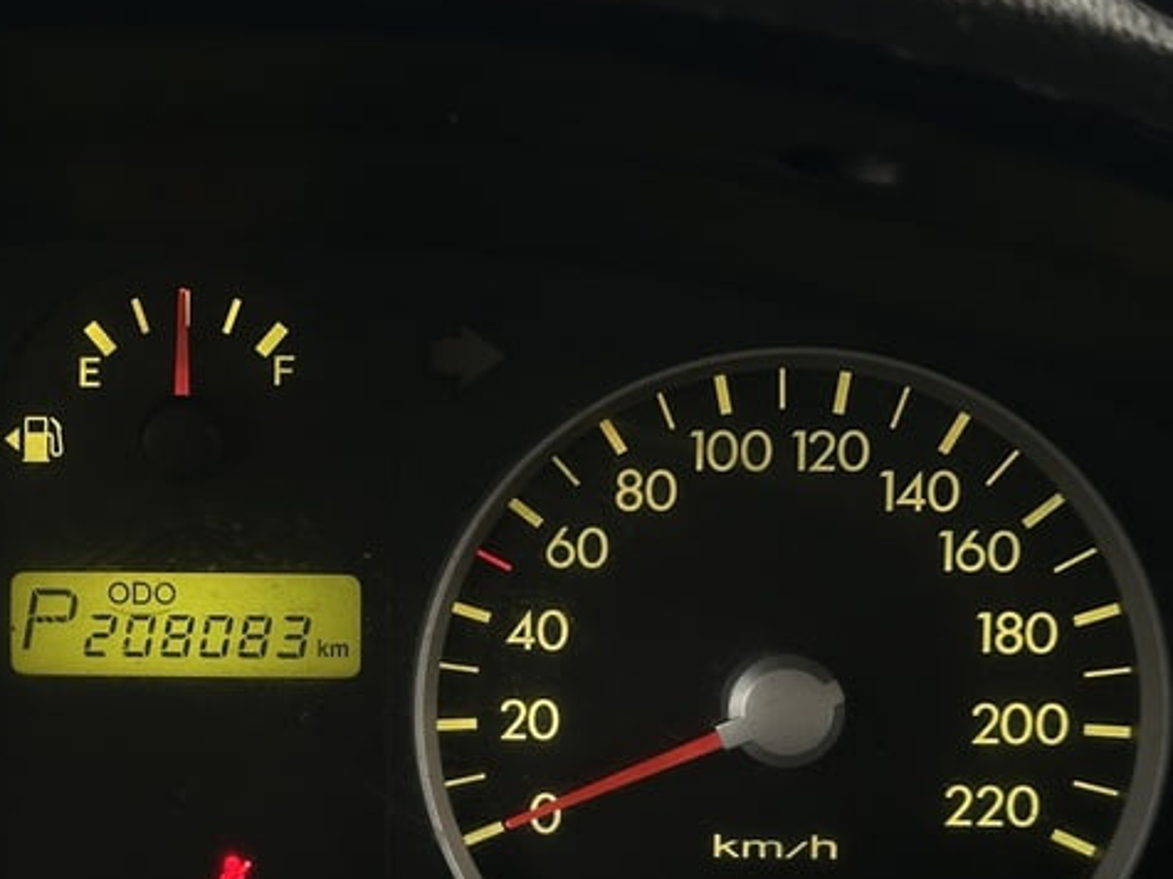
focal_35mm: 91
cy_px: 621
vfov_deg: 16.2
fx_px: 3083
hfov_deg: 21.2
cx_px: 210
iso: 250
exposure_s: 1/50
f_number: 1.78
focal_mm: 6.86
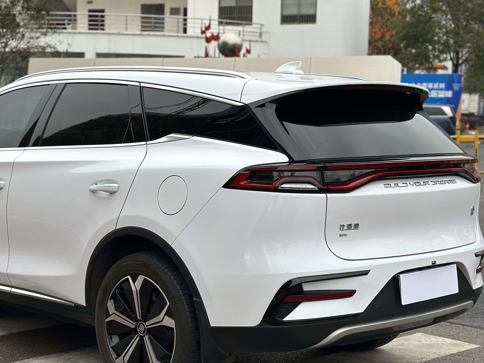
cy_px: 184
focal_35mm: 69
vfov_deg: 21.3
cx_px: 171
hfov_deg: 28.0
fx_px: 965
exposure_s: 1/1133
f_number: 1.78
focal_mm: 6.86
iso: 80
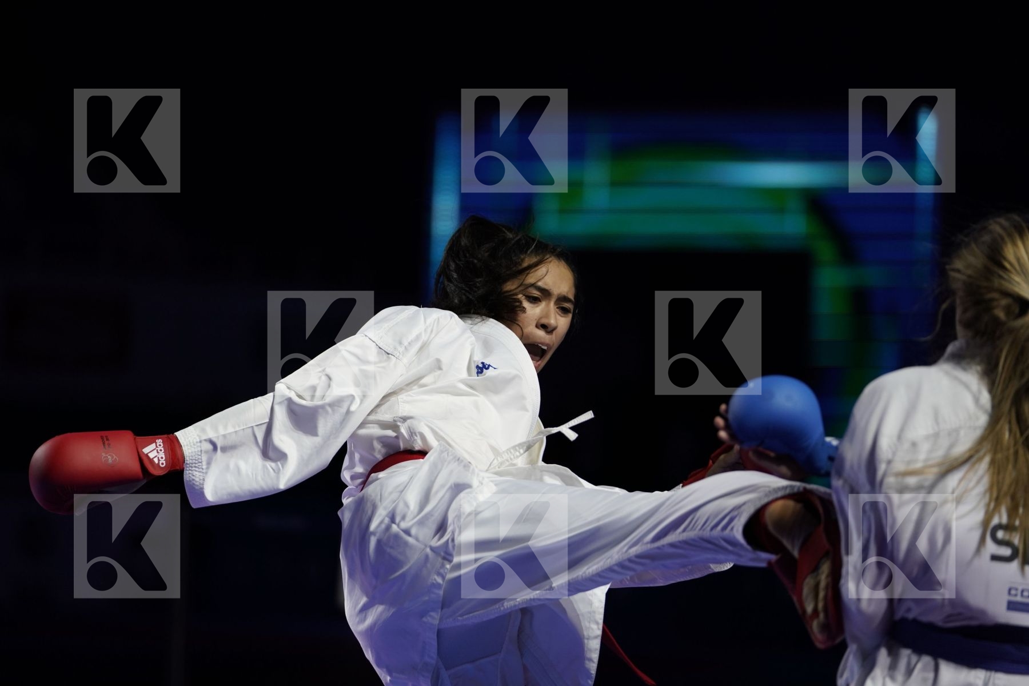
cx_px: 514
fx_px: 4544
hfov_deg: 12.9
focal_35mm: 159
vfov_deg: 8.6
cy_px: 343
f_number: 2.8
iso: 1250
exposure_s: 1/1000
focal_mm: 159
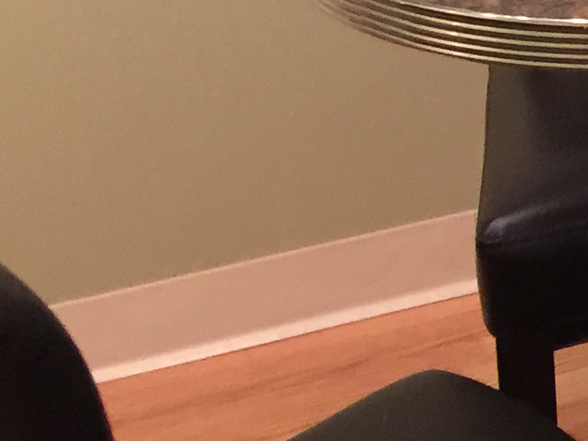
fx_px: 2277
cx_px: 1024
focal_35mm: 134
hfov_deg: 13.4
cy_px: -351
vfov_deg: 10.4
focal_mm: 4.15
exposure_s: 1/10
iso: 100
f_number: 2.2
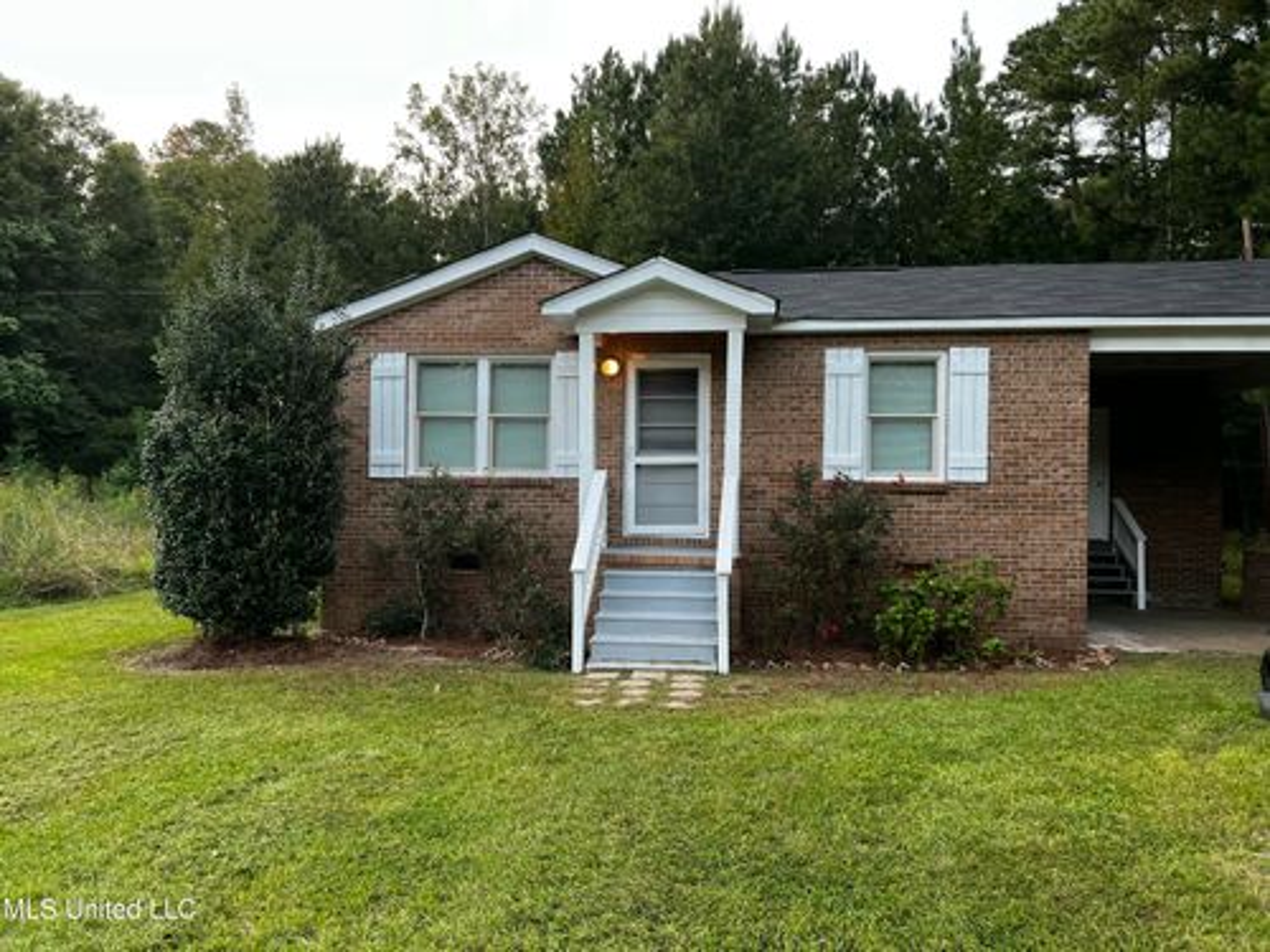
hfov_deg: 67.3
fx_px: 954
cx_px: 635
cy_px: 476
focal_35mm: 26
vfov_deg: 53.1
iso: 80
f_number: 1.5
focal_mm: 5.7
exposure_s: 1/121
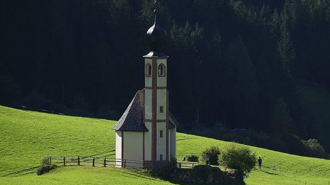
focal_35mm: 265
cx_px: 201
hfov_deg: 8.1
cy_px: 123
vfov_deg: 4.6
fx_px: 2318
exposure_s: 1/3200
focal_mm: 200
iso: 640
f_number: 5.3
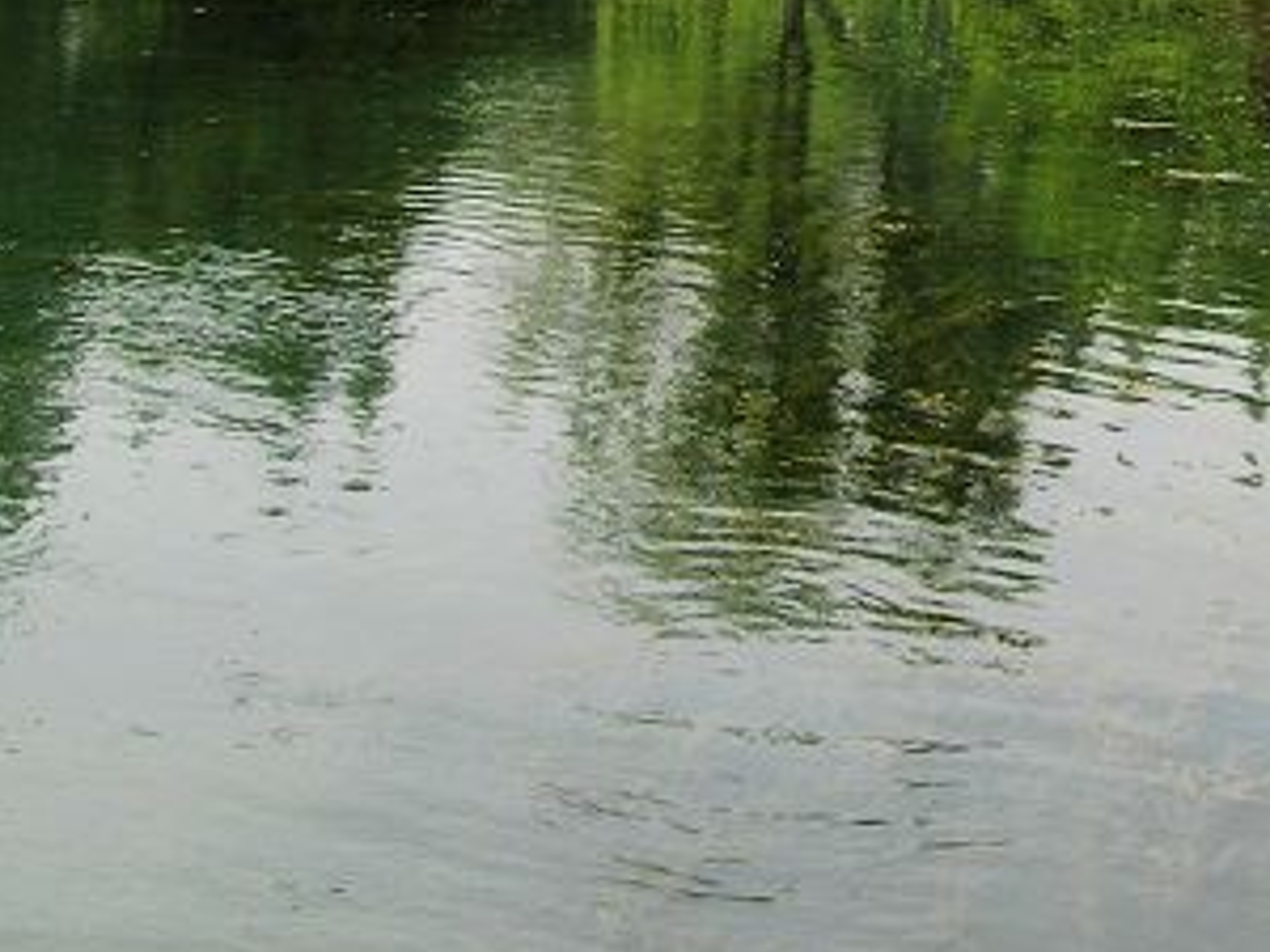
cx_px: 1168
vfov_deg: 15.0
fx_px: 3485
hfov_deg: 20.2
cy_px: -178
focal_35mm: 95
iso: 64
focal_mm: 7.8
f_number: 4.8
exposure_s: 1/334
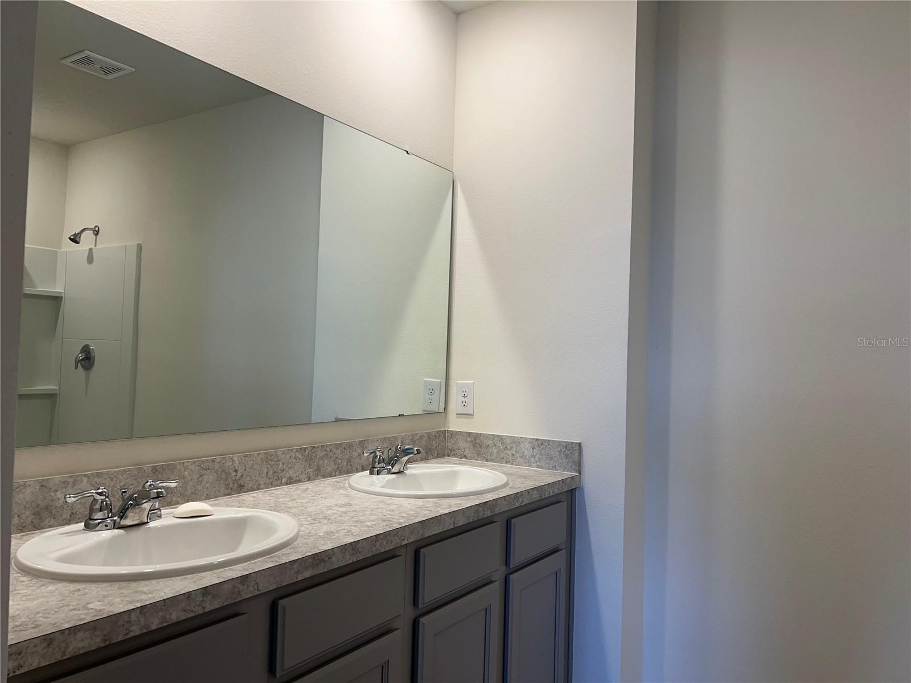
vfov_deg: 53.1
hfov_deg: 67.3
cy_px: 342
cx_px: 456
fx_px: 684
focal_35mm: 26
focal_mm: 5.7
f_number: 1.5
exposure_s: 1/120
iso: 64
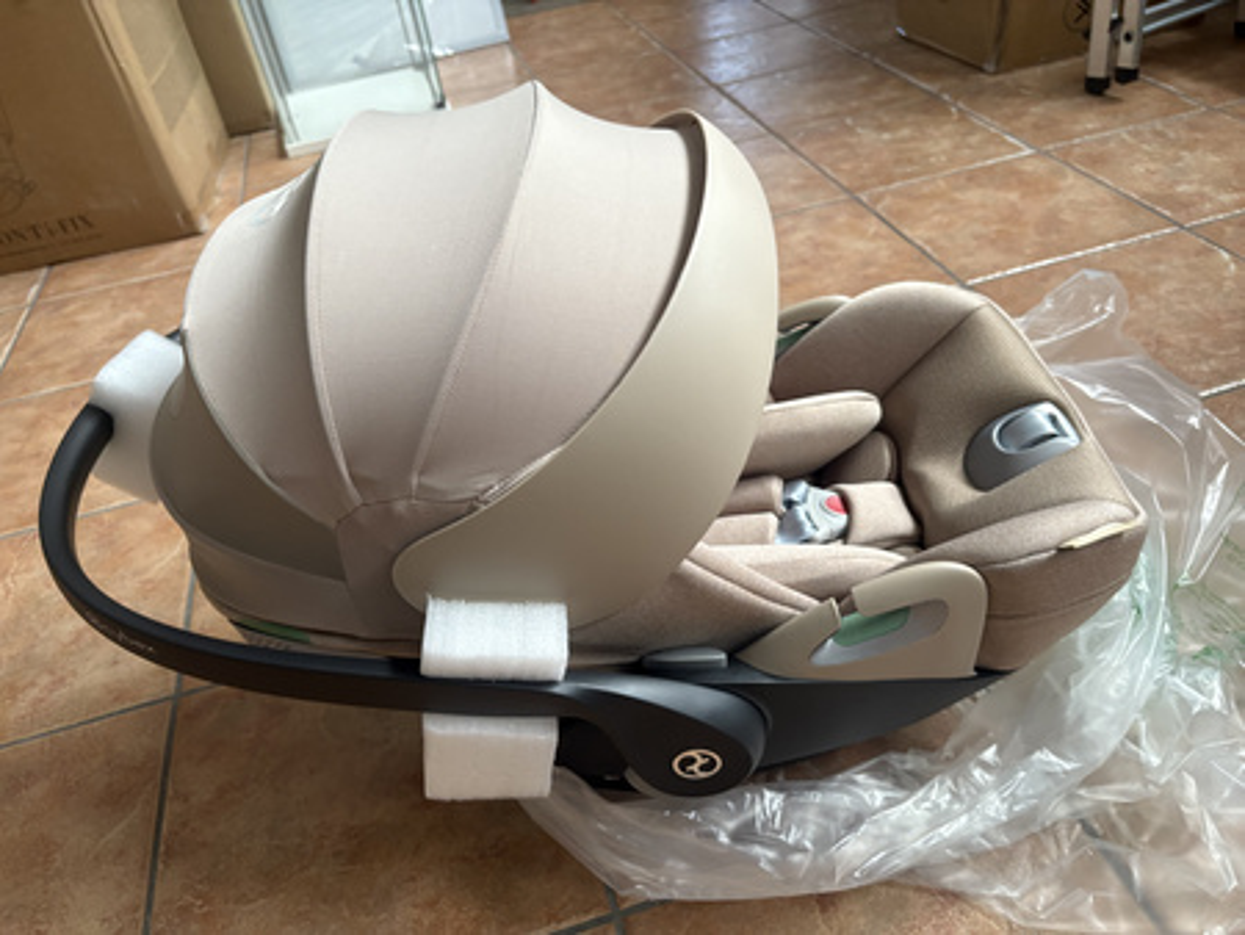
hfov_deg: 67.3
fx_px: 936
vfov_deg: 53.1
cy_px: 468
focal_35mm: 26
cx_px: 622
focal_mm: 5.96
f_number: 1.6
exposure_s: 1/60
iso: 200
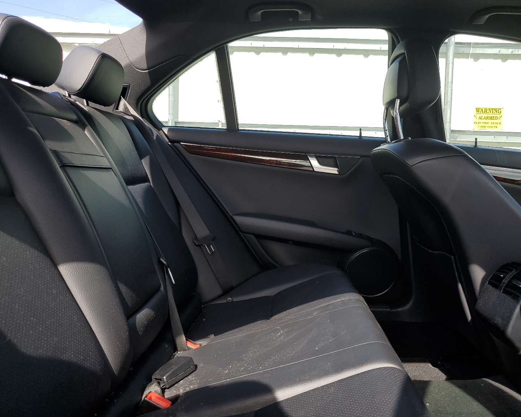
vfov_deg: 51.5
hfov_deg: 62.2
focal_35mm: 28
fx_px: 432
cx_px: 277
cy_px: 203
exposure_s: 1/909
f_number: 1.5
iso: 50
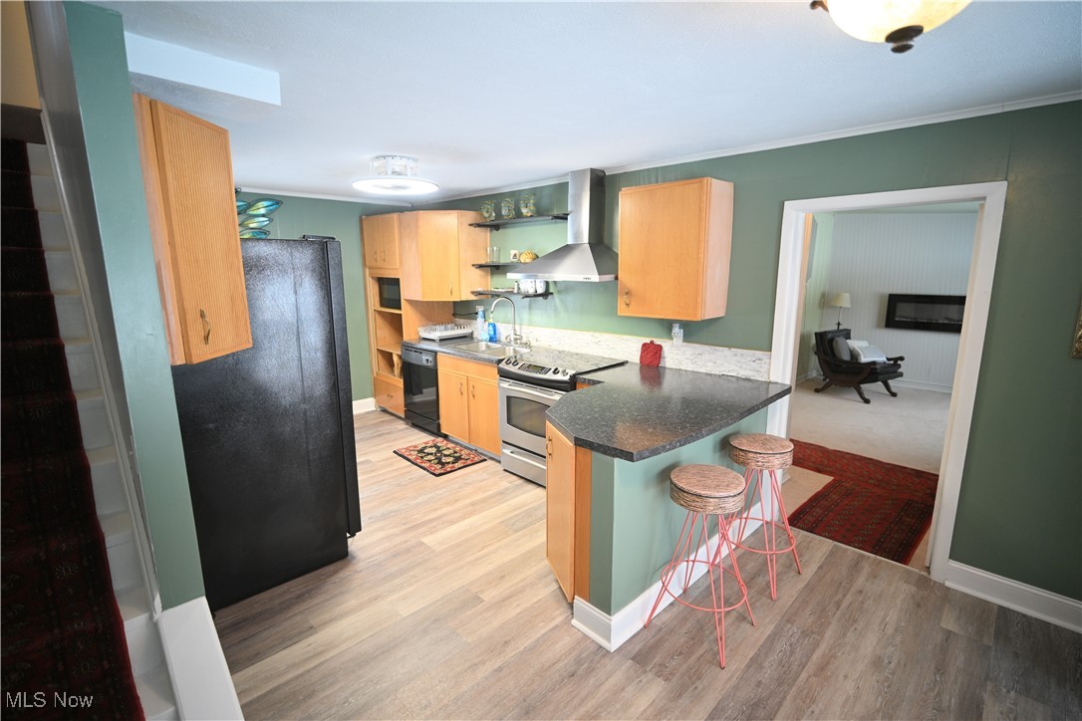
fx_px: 481
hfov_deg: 96.7
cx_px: 541
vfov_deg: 73.7
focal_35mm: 16
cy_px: 360
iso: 500
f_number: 1.8
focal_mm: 16
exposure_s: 1/100
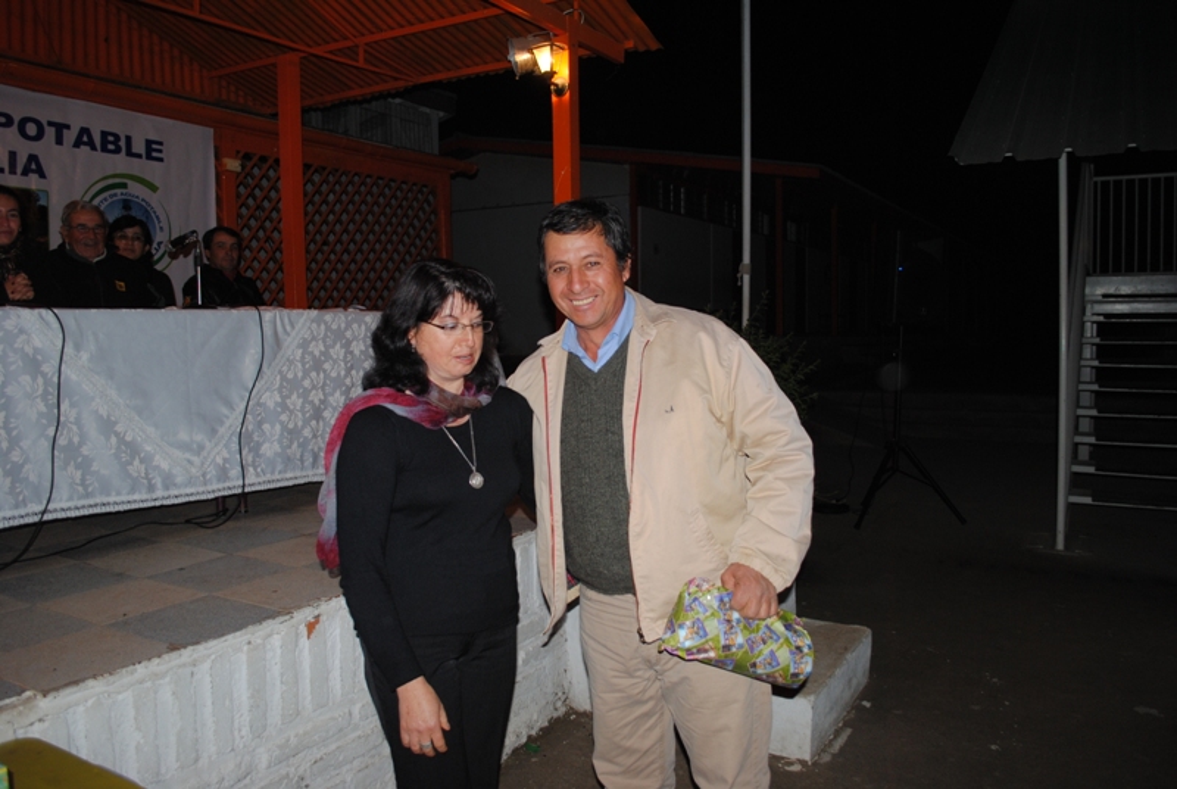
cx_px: 588
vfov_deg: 48.1
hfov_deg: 67.3
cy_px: 394
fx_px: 884
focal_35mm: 27
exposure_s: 1/60
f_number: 3.5
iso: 200
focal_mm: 18
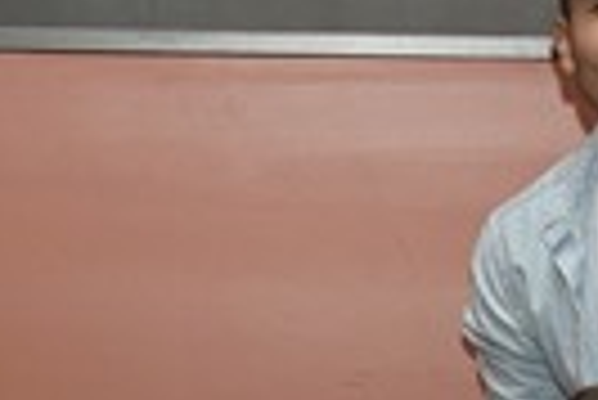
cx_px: 369
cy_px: 488
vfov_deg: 6.9
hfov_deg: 10.4
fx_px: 3293
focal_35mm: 198
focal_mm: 32
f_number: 4
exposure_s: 1/100
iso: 2000
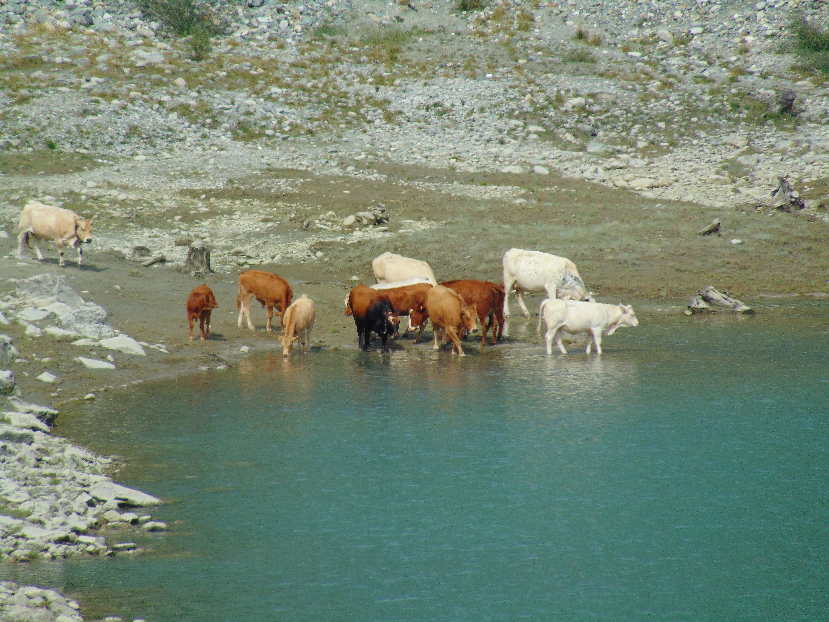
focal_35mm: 876
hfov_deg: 2.3
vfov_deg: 1.7
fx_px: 20979
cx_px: 414
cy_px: 311
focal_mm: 157.1
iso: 80
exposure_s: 1/400
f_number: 5.9
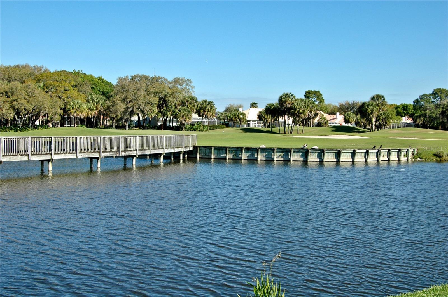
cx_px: 224
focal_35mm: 48
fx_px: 597
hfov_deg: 41.2
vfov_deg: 28.0
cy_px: 148
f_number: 9
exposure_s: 1/320
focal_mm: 32
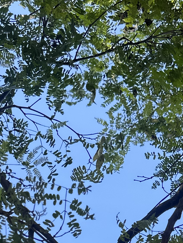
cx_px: 112
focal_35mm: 86
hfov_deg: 17.2
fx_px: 606
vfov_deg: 20.3
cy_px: 339
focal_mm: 6.86
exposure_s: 1/521
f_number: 1.78
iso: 50
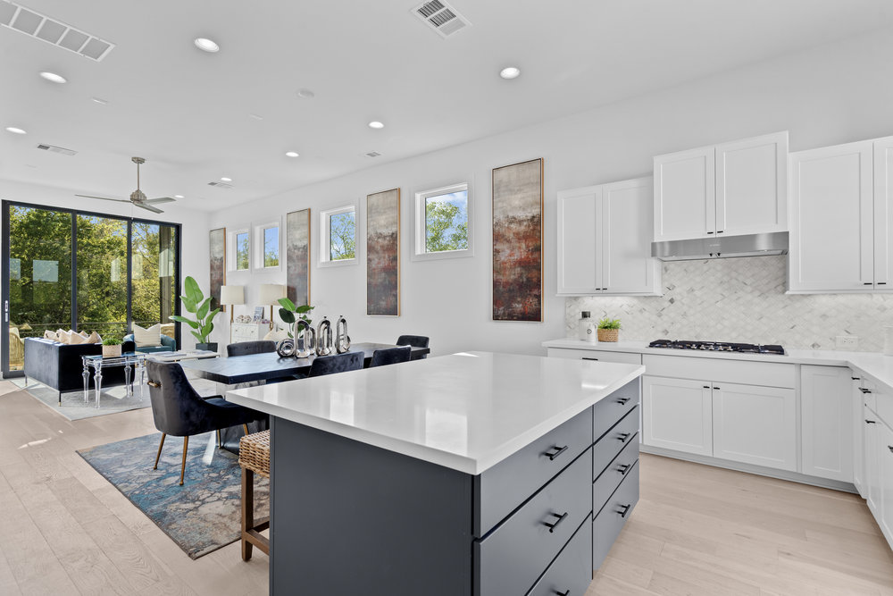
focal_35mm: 16
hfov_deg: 96.7
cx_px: 446
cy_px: 298
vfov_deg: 73.8
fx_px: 397
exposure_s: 1/10
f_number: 8
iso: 320
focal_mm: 16
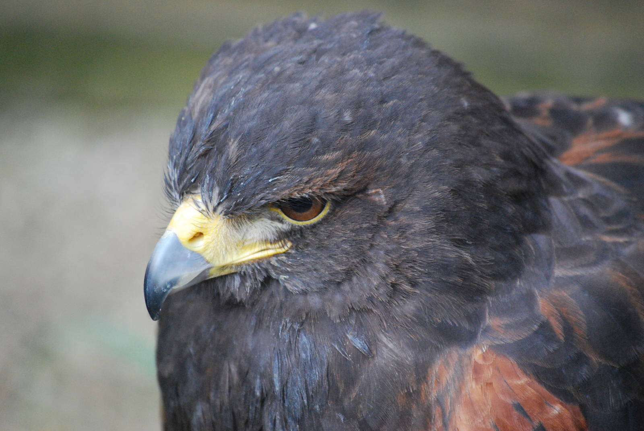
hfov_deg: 6.9
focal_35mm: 300
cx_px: 322
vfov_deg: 4.6
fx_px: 5373
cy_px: 216
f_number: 5.6
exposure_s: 1/30
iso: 1600
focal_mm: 200
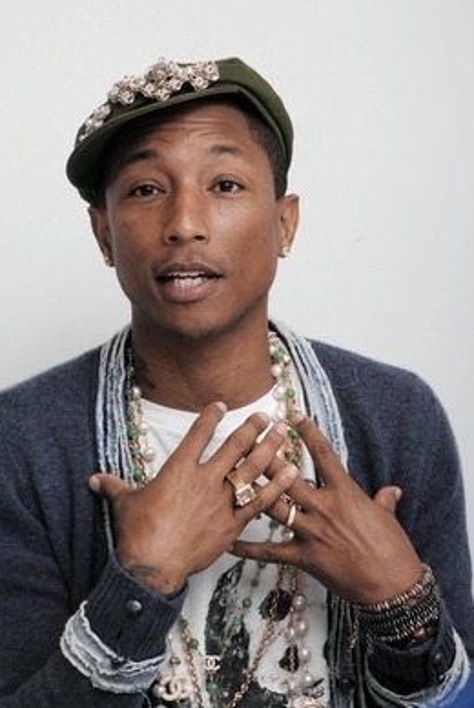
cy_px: 347
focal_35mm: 163
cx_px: 233
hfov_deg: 8.5
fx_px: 3198
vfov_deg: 12.6
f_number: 13
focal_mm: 105
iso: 800
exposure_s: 1/160
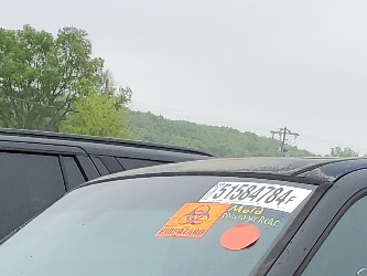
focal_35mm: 125
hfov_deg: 15.8
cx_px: 184
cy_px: 564
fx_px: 1326
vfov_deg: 10.8
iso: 50
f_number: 1.5
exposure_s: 1/1000
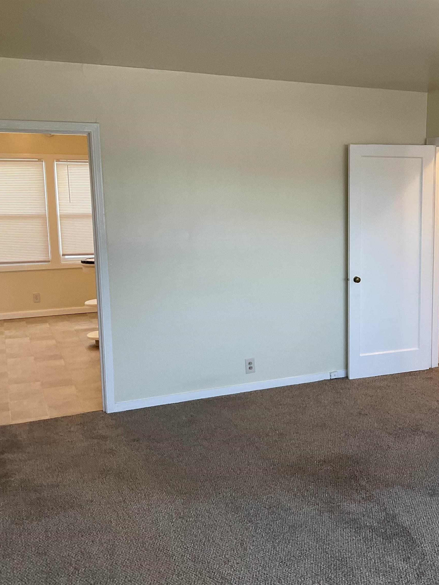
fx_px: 659
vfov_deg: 47.9
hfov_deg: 35.8
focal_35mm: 39
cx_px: 343
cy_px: 295
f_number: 1.8
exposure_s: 1/60
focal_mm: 3
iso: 50
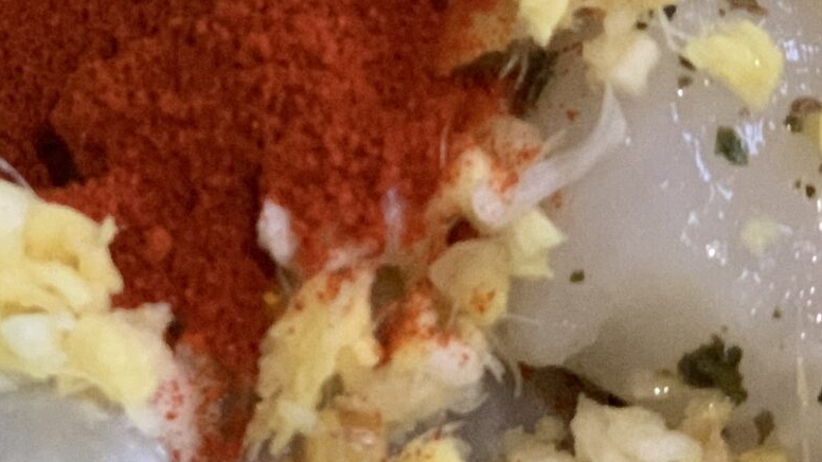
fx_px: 4075
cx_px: 234
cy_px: 118
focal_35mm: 187
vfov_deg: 6.5
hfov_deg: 11.5
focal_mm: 6
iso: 250
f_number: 2.4
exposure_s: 1/50
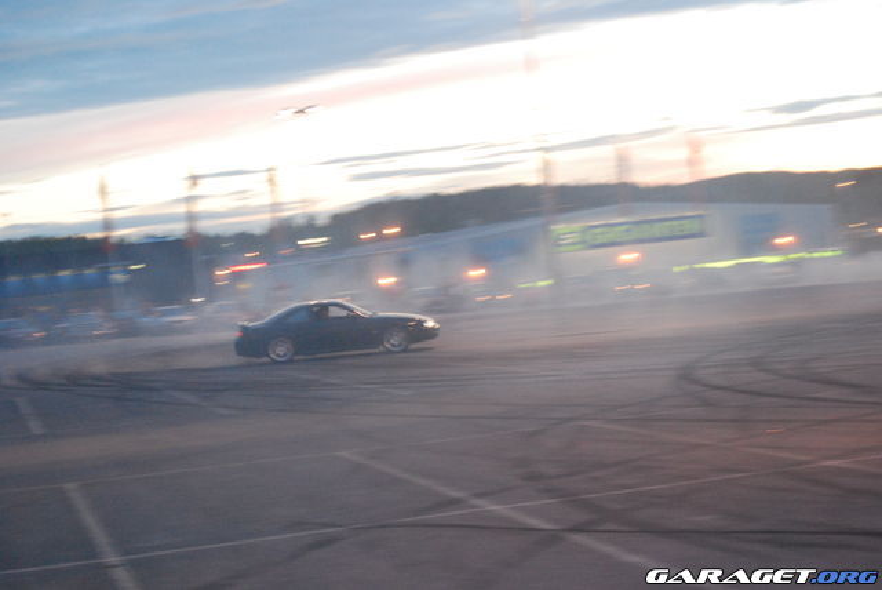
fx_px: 1692
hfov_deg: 29.2
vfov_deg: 19.8
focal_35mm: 69
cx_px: 441
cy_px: 295
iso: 1600
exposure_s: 1/25
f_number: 5.3
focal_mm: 46
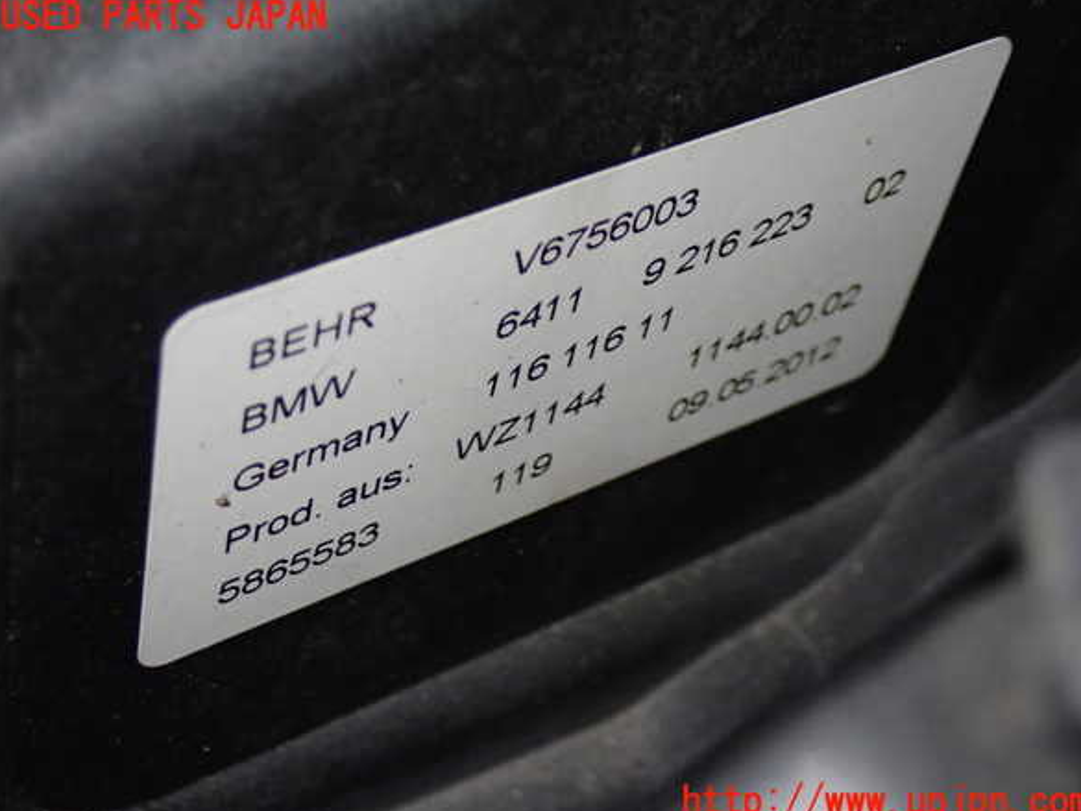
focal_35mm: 79
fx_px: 2468
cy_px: 410
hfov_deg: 24.7
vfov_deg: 18.7
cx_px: 545
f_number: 4.1
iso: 800
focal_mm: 13.65
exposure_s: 1/40
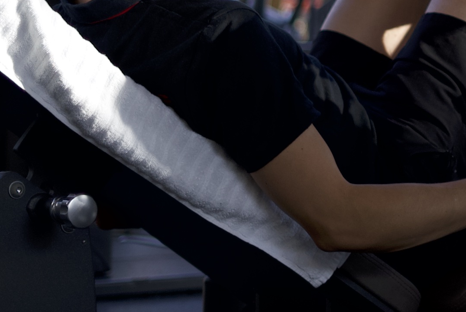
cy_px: -122
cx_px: 813
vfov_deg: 6.9
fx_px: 2552
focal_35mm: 197
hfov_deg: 9.9
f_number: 1.8
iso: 200
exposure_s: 1/320
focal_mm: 50
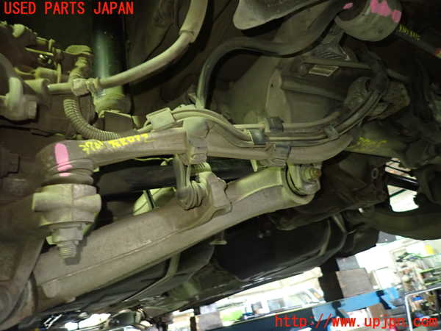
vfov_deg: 54.9
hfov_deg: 69.4
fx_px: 318
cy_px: 166
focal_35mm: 25
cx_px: 220
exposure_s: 1/30
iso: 640
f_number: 2
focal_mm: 4.5
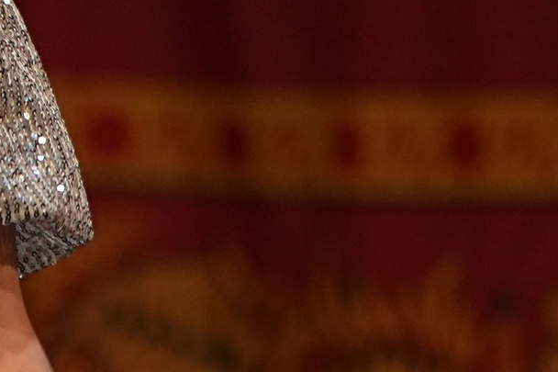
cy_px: 143
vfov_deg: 1.1
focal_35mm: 1264
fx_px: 19586
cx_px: -419
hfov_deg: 1.6
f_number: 2.8
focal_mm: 200
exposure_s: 1/400
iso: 1250
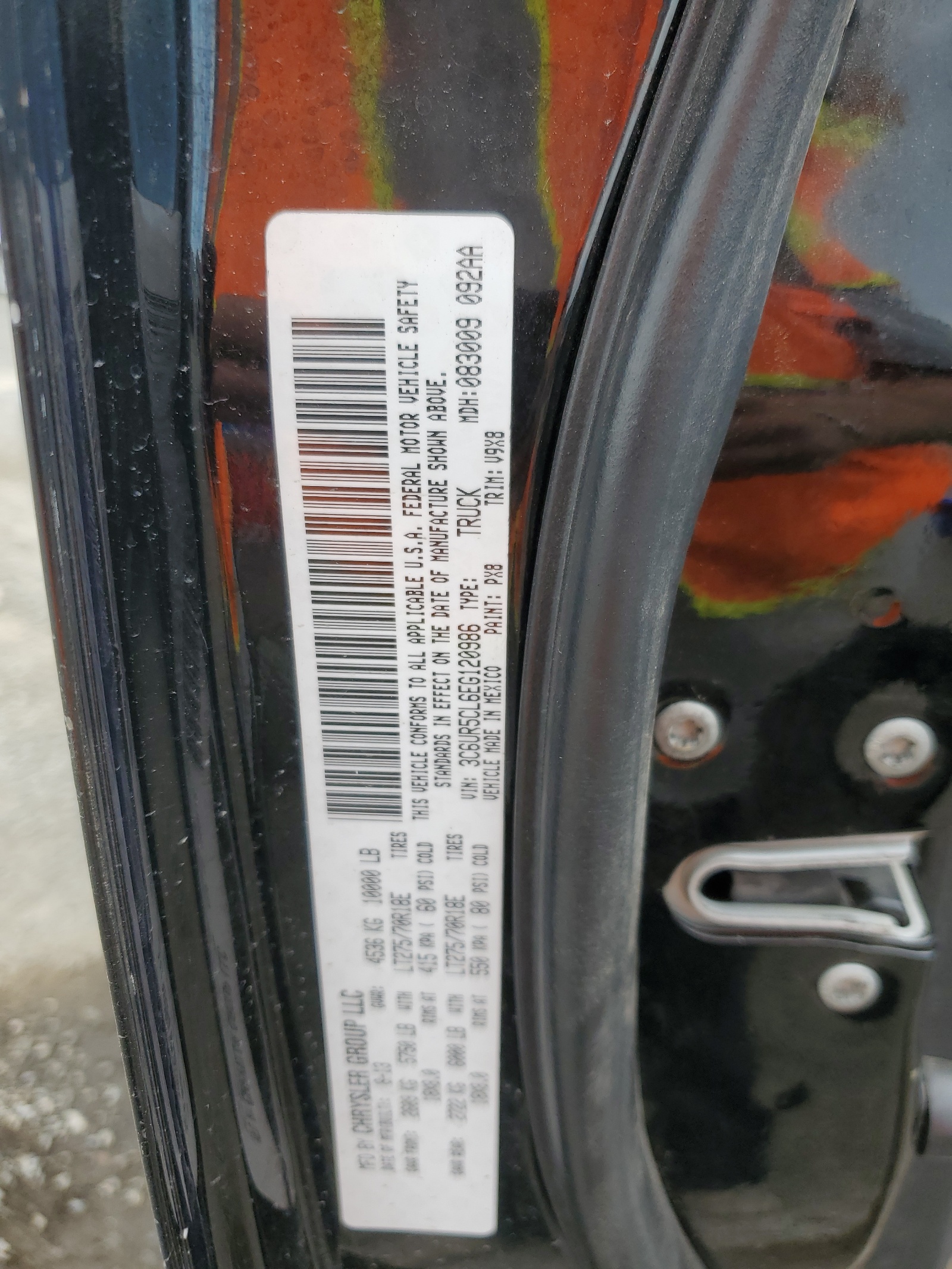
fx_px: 953
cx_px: 476
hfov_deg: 53.1
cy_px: 634
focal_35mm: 26
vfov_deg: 67.3
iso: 50
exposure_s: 1/435
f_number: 1.5
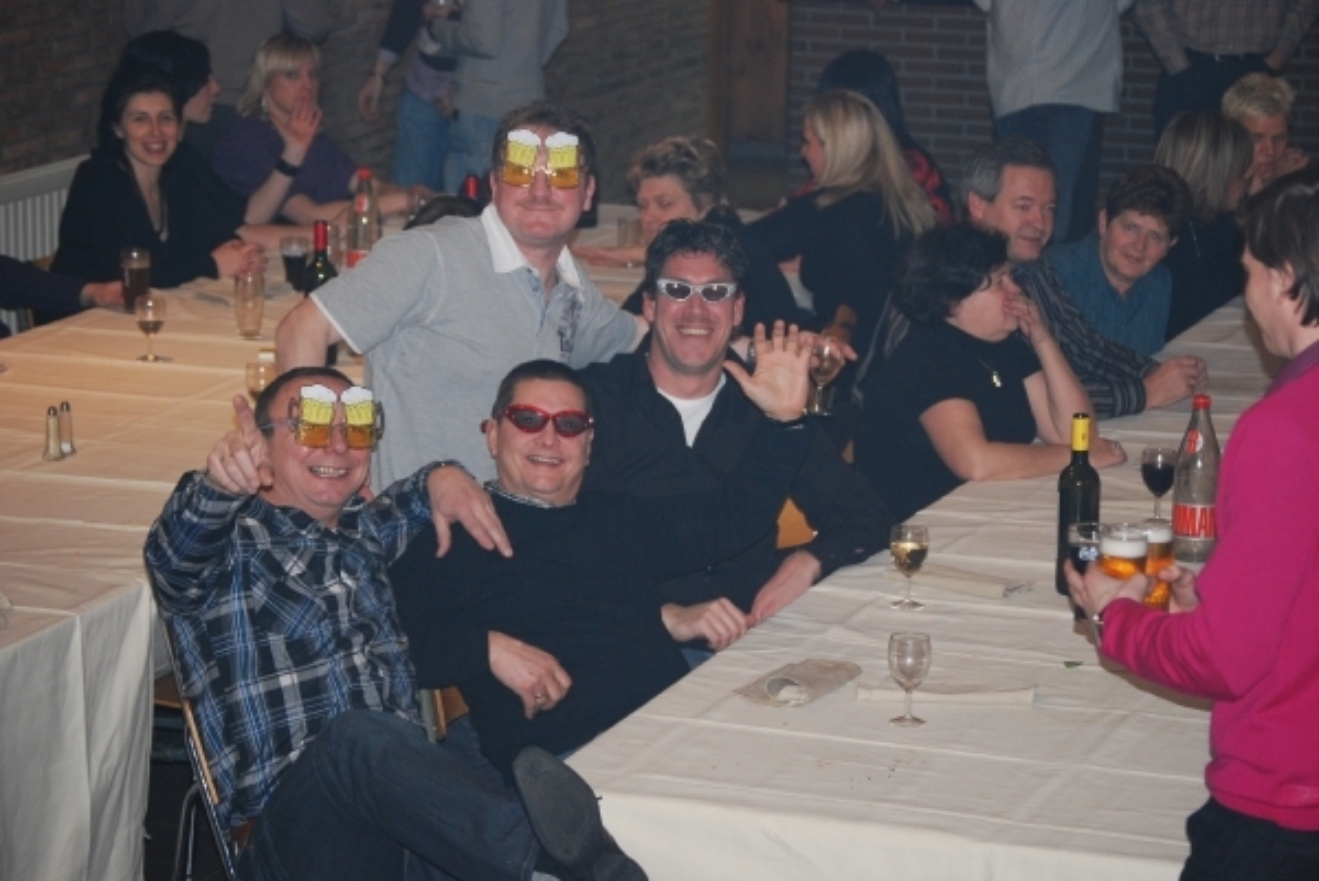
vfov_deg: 11.7
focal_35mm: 117
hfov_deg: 17.5
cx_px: 660
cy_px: 440
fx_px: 4290
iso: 720
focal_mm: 78
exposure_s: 1/60
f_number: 4.5
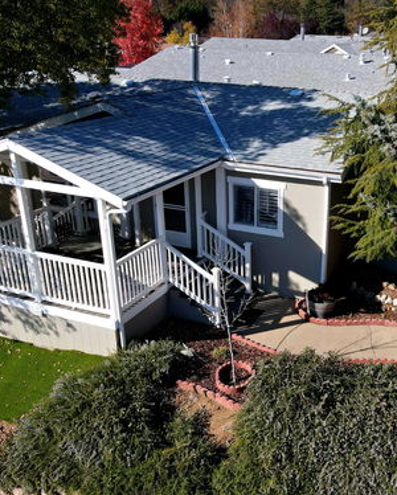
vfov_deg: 55.6
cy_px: 243
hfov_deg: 44.2
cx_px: 303
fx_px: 469
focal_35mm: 32
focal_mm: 4.5
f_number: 2.8
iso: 100
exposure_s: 1/769
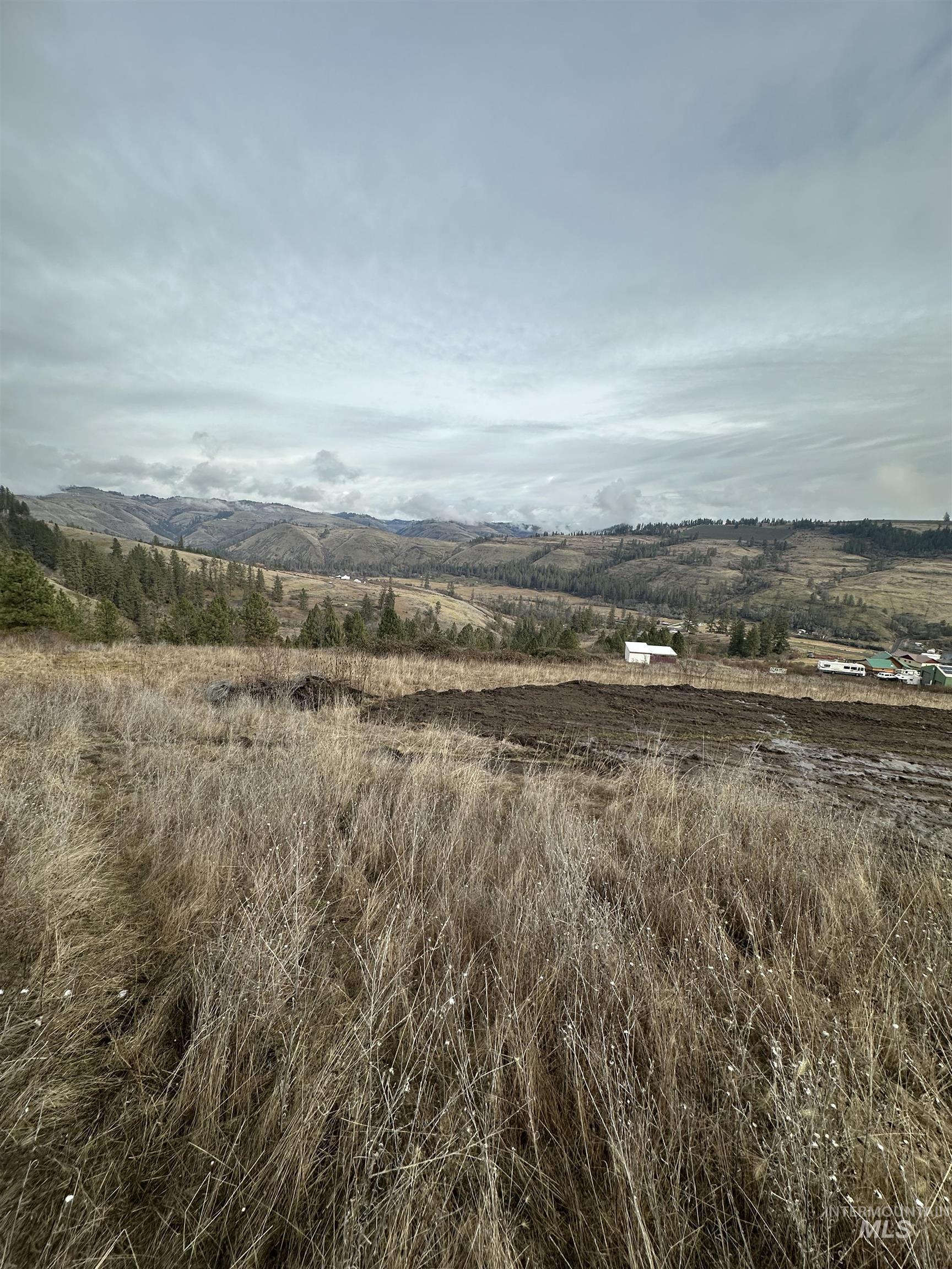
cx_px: 476
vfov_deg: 102.1
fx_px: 513
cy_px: 634
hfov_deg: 85.7
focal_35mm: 14
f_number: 2.2
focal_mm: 2.22
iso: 40
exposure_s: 1/1667
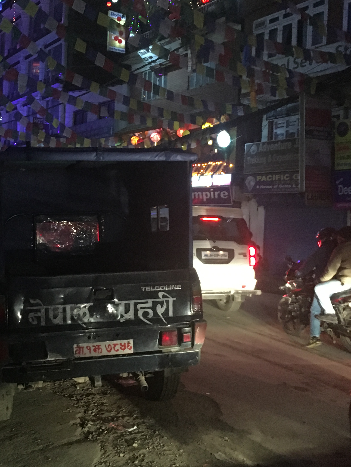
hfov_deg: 32.8
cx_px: 149
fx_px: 595
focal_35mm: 44
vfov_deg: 42.9
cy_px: 207
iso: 320
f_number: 2.2
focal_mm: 4.15
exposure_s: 1/17
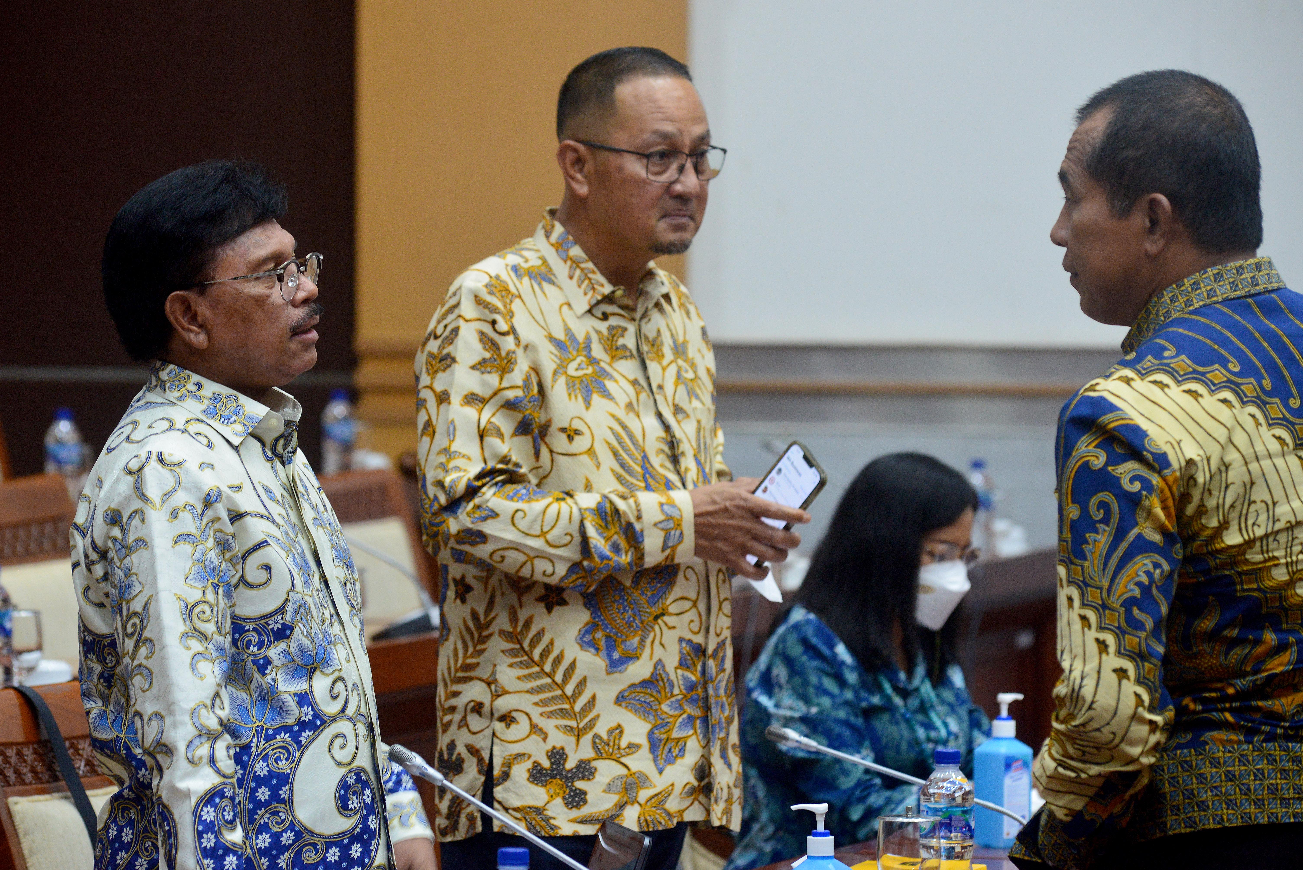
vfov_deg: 7.4
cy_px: 435
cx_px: 652
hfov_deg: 11.1
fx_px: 6698
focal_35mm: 185
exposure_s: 1/125
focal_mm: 185
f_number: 8
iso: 2500
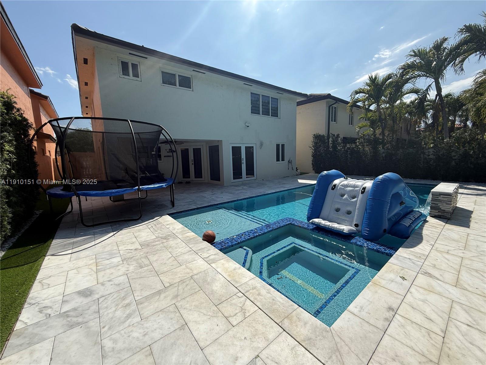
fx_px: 197
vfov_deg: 85.7
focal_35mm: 14
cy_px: 182
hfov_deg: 102.1
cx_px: 243
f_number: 2.2
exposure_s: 1/2092
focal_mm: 2.22
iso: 50
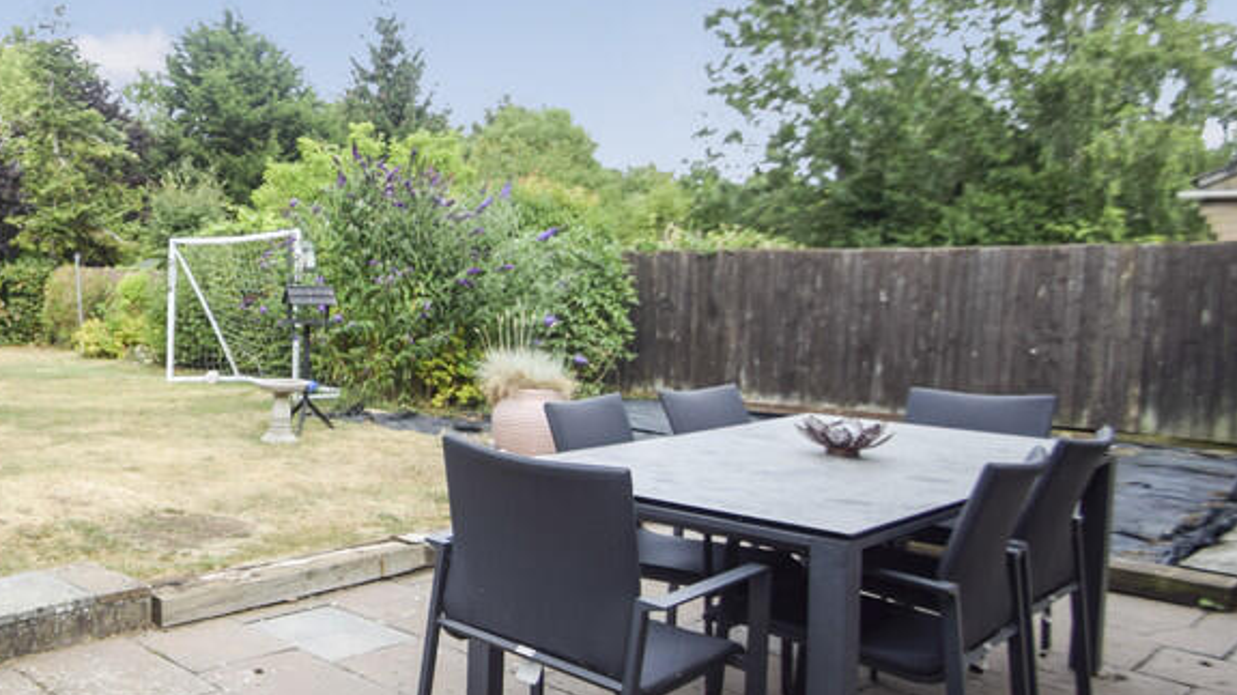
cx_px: 140
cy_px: 339
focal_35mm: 28
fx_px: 918
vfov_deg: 41.5
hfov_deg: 58.7
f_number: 5.6
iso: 100
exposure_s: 1/250
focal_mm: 10
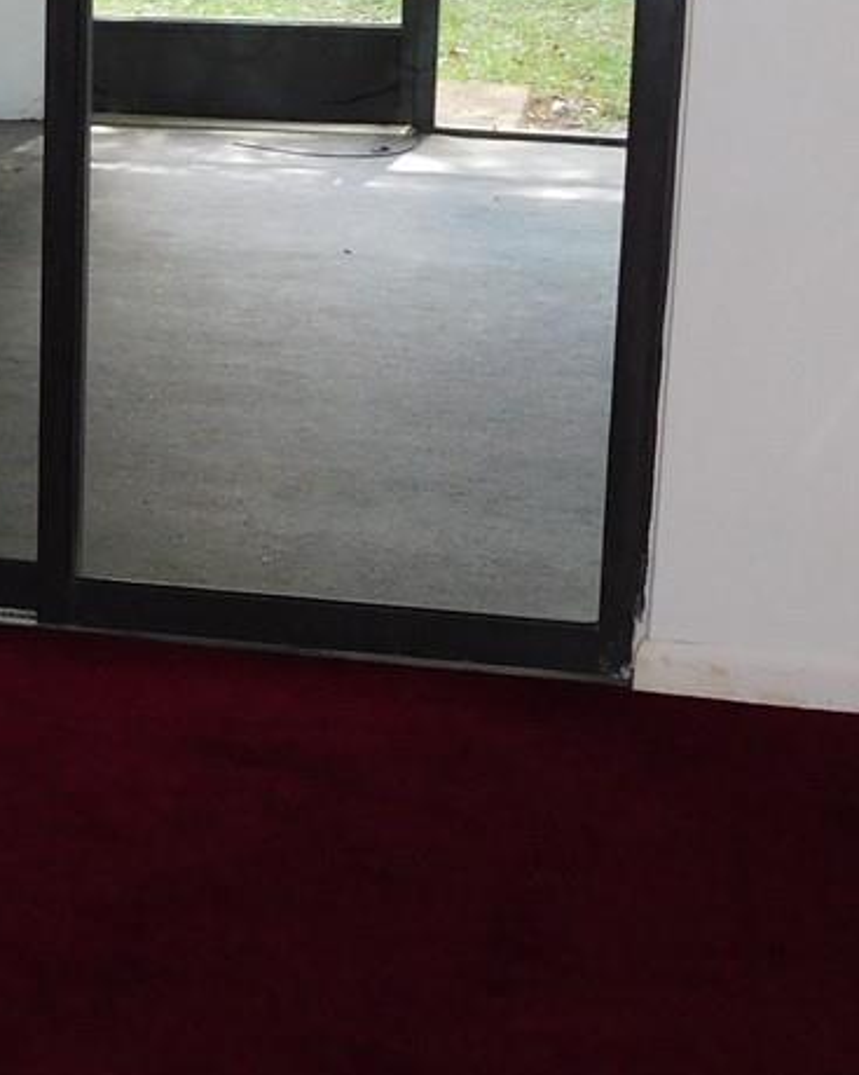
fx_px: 3243
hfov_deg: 14.1
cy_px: 286
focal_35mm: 102
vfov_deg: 18.7
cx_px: -449
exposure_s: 1/30
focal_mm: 5.3
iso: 200
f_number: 3.2
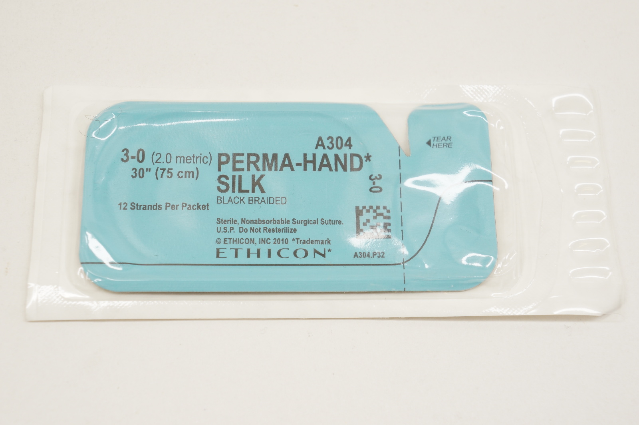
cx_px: 320
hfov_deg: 31.2
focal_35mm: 64
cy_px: 212
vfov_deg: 21.0
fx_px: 1144
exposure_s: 1/60
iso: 400
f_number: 7.1
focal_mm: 43
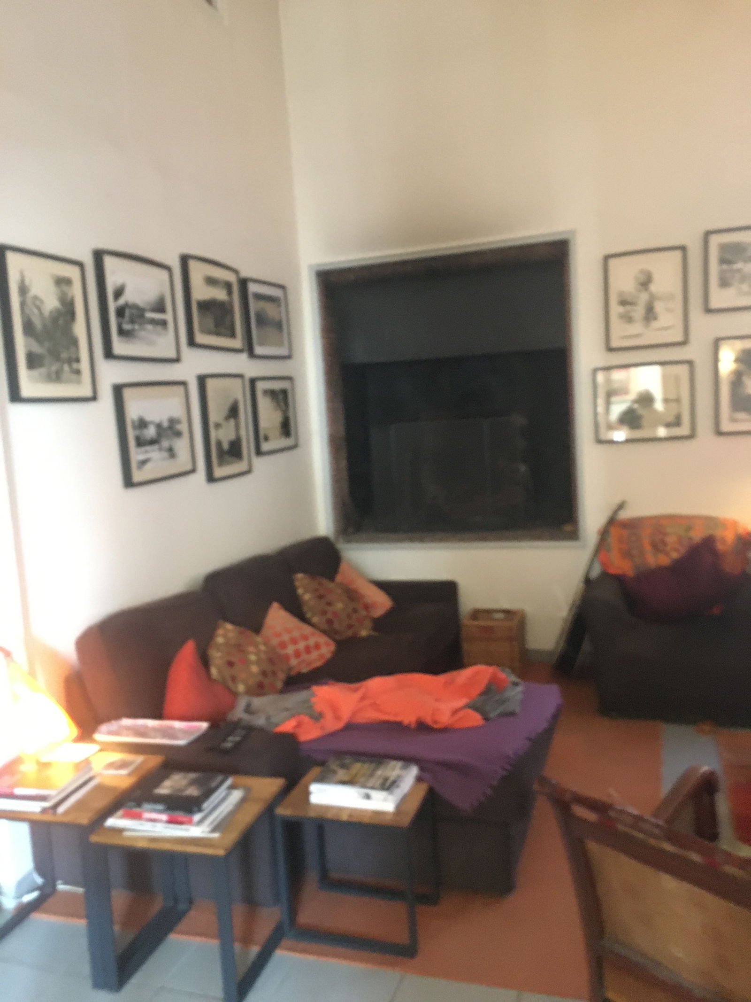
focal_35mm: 29
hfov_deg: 48.2
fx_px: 839
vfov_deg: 61.7
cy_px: 501
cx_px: 376
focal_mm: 4.15
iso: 500
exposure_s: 1/17
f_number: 2.2
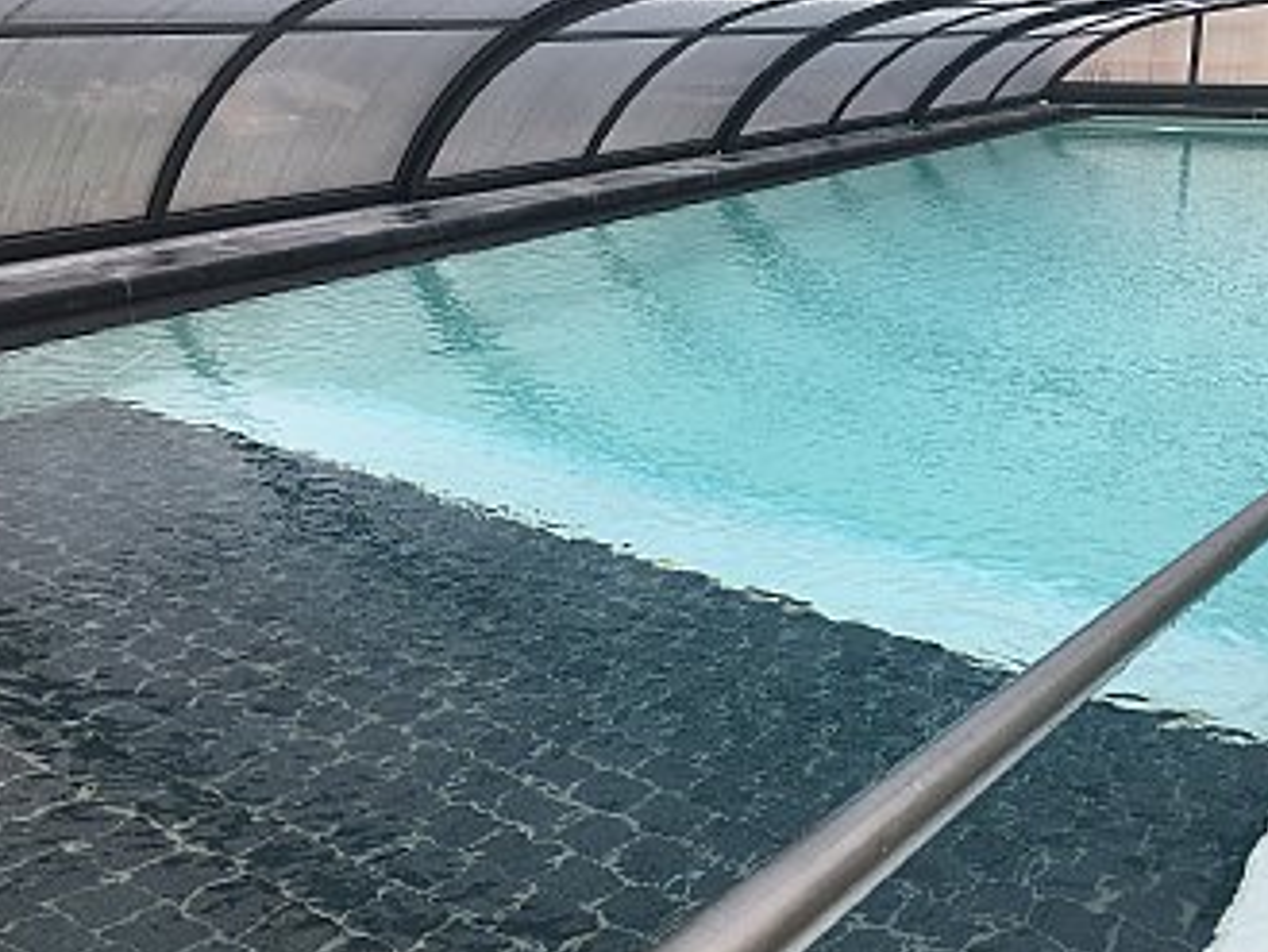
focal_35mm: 37
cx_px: 728
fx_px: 1356
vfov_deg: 38.6
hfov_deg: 49.9
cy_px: 407
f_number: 2.2
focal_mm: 4.15
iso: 25
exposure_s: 1/251
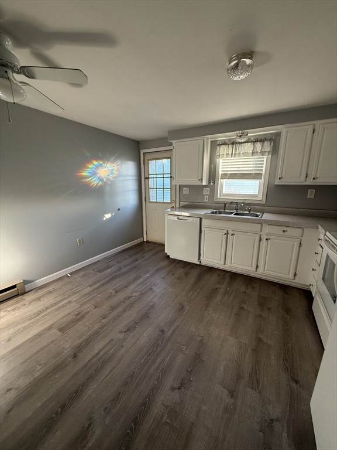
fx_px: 182
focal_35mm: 14
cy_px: 225
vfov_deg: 102.1
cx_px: 168
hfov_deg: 85.7
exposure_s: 1/99
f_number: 2.2
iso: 250
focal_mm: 2.22
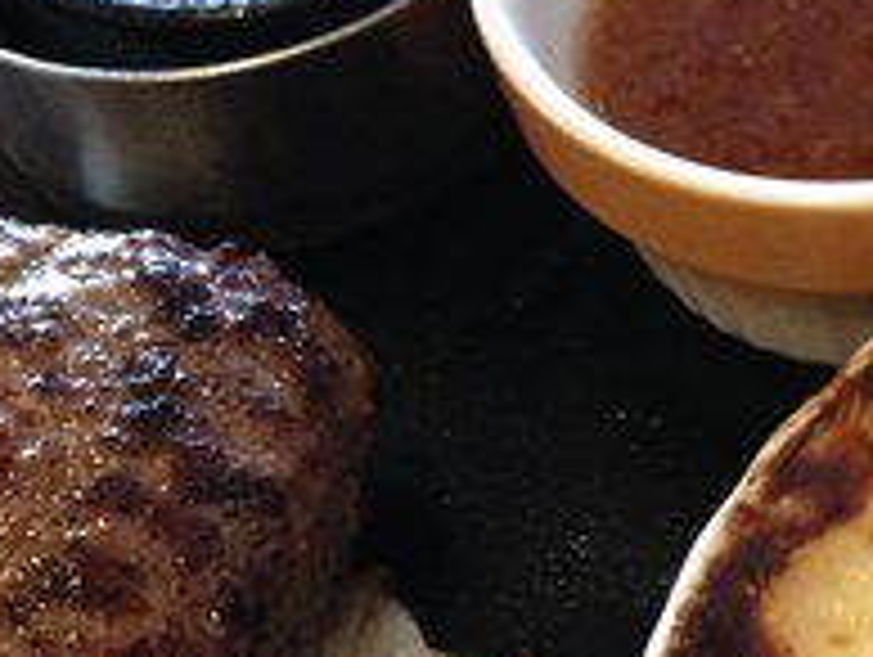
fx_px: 2273
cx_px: 963
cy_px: 560
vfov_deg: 16.3
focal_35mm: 90
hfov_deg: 20.7
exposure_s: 1/20
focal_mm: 4.28
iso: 160
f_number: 2.4
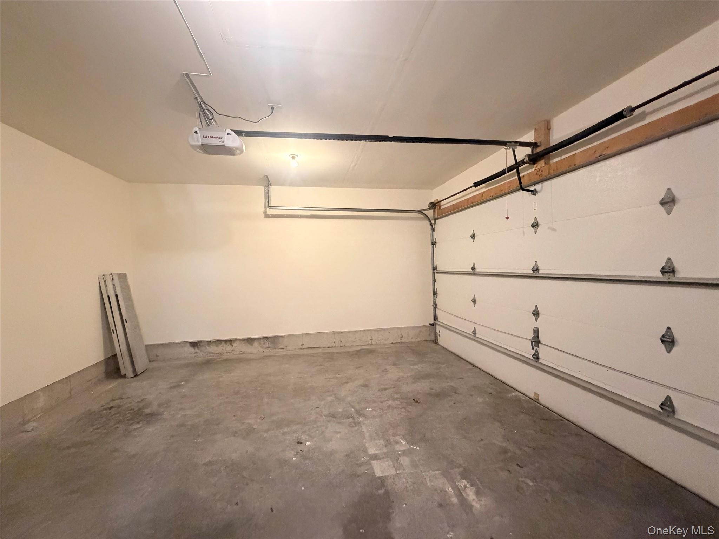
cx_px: 360
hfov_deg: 102.1
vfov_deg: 85.7
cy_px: 270
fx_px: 291
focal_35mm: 14
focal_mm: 2.22
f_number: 2.2
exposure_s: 1/60
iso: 1000
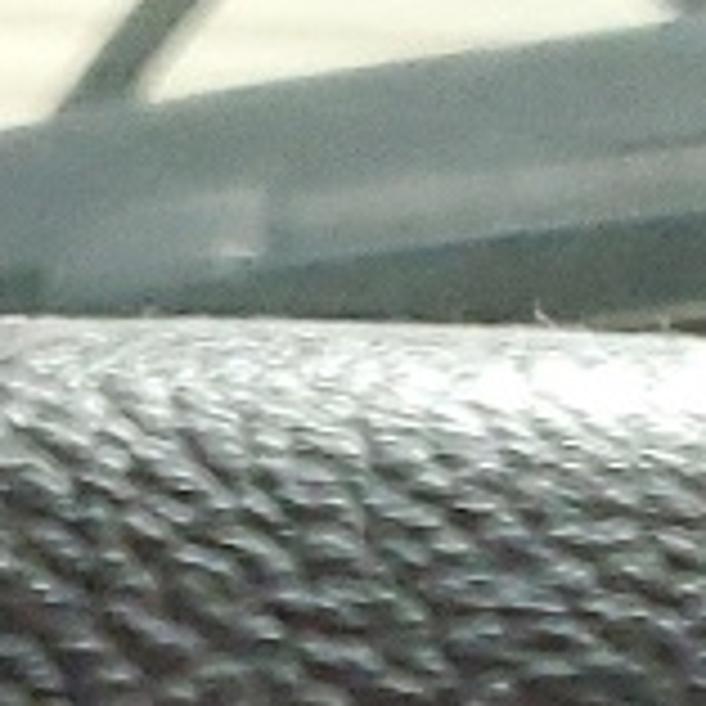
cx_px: -40
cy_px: 2658
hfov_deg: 7.4
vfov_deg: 6.3
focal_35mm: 234
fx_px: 5399
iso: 289
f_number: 1.5
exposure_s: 1/30
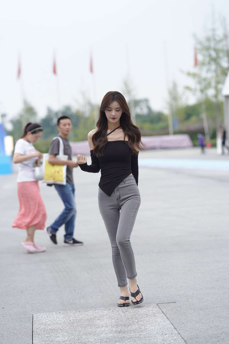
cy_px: 171
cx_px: 114
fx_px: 1308
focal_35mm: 137
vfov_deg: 15.0
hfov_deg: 10.0
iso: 500
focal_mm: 135
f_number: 3.2
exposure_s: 1/400
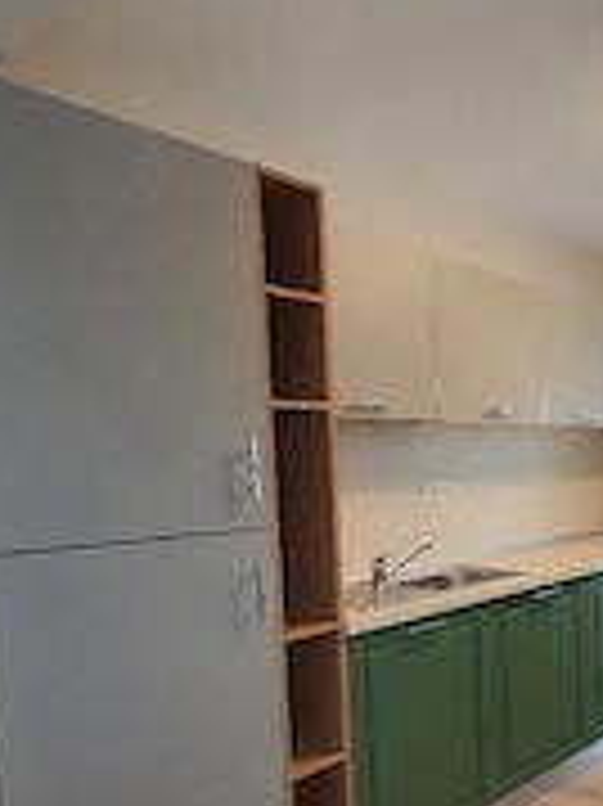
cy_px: 522
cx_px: 652
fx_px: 674
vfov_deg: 60.5
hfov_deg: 39.9
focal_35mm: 29
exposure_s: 1/50
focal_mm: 1.8
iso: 64
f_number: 2.2
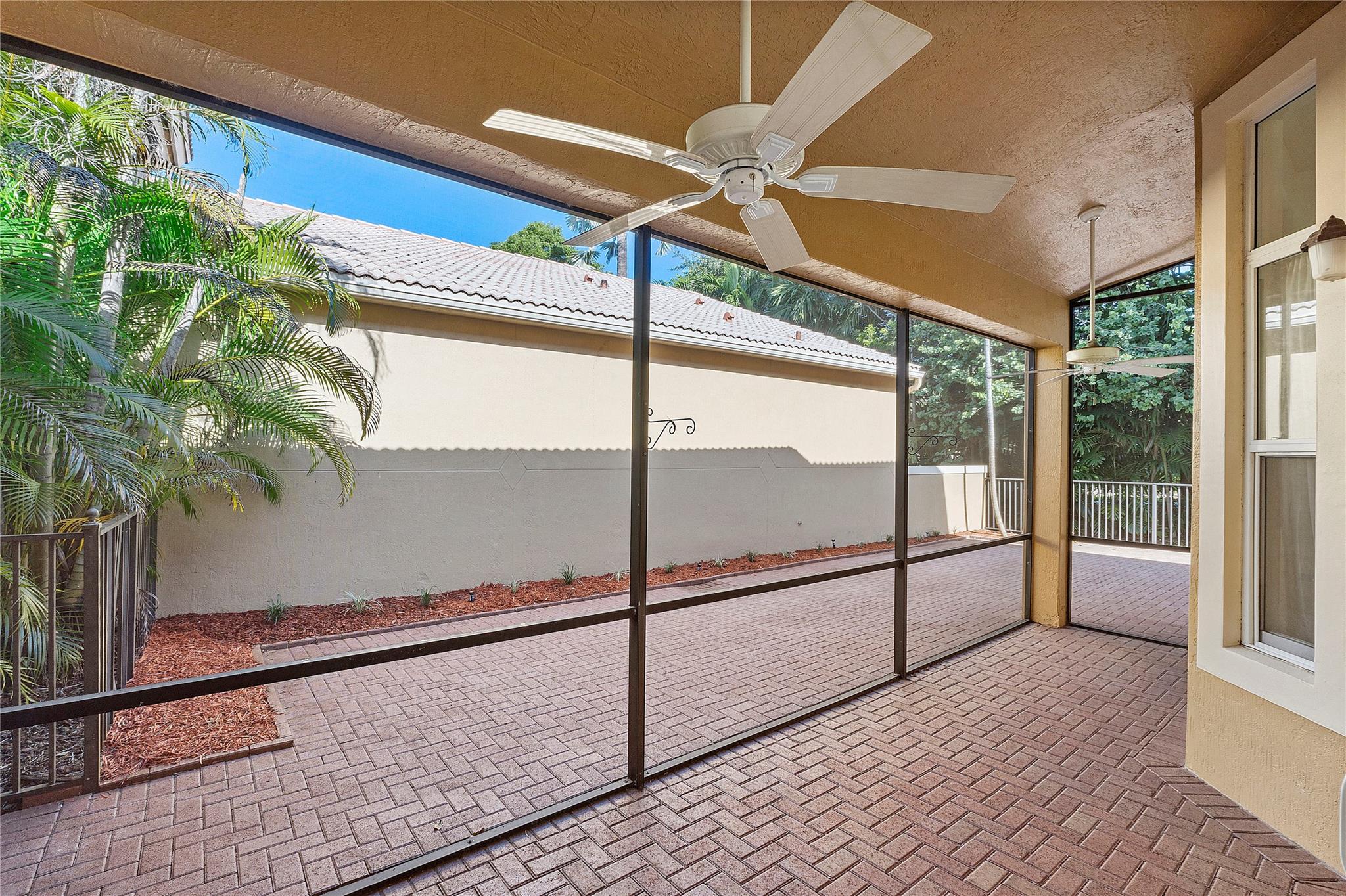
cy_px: 448
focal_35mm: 16
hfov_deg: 95.0
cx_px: 673
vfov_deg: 72.0
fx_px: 617
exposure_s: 1/30
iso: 100
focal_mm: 11
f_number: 11
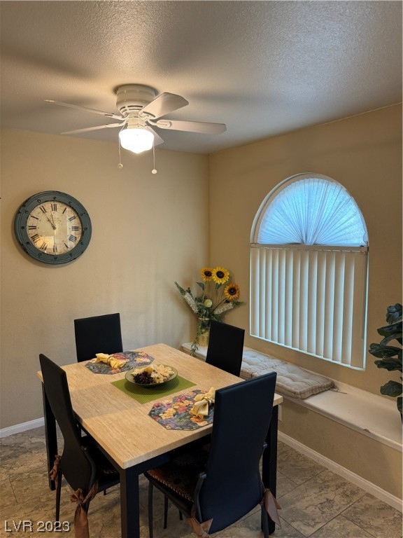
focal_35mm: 24
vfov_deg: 71.6
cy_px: 269
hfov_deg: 56.8
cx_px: 202
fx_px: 373
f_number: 1.78
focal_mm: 6.86
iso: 160
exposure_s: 1/60
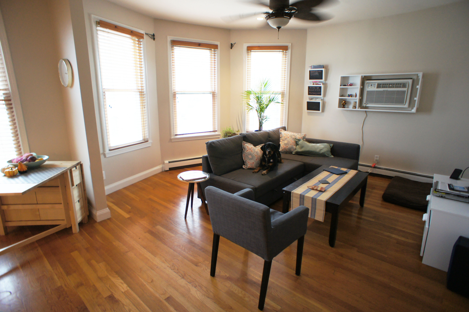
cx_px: 234
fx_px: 312
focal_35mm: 24
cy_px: 156
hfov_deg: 73.8
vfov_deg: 53.1
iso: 320
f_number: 2.8
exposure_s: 1/30
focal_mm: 16
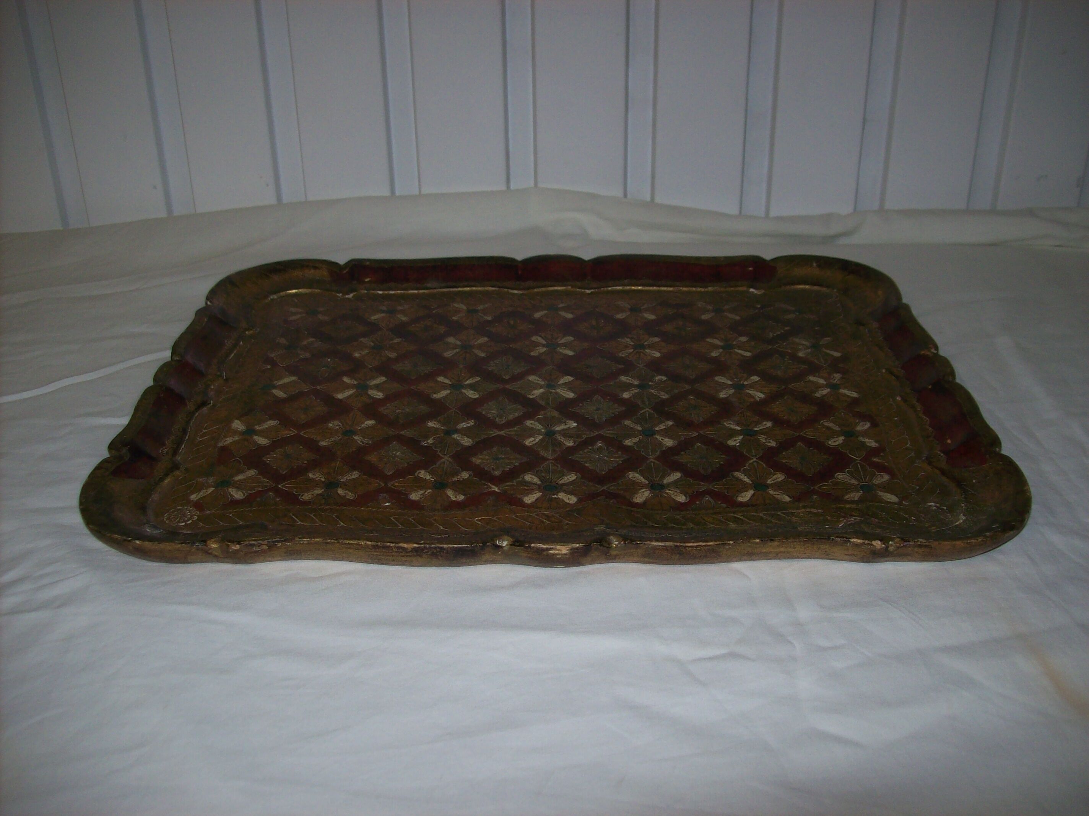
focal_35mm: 36
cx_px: 544
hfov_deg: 51.4
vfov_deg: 39.6
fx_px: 1132
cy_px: 408
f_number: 2.7
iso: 80
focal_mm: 6
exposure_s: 1/64
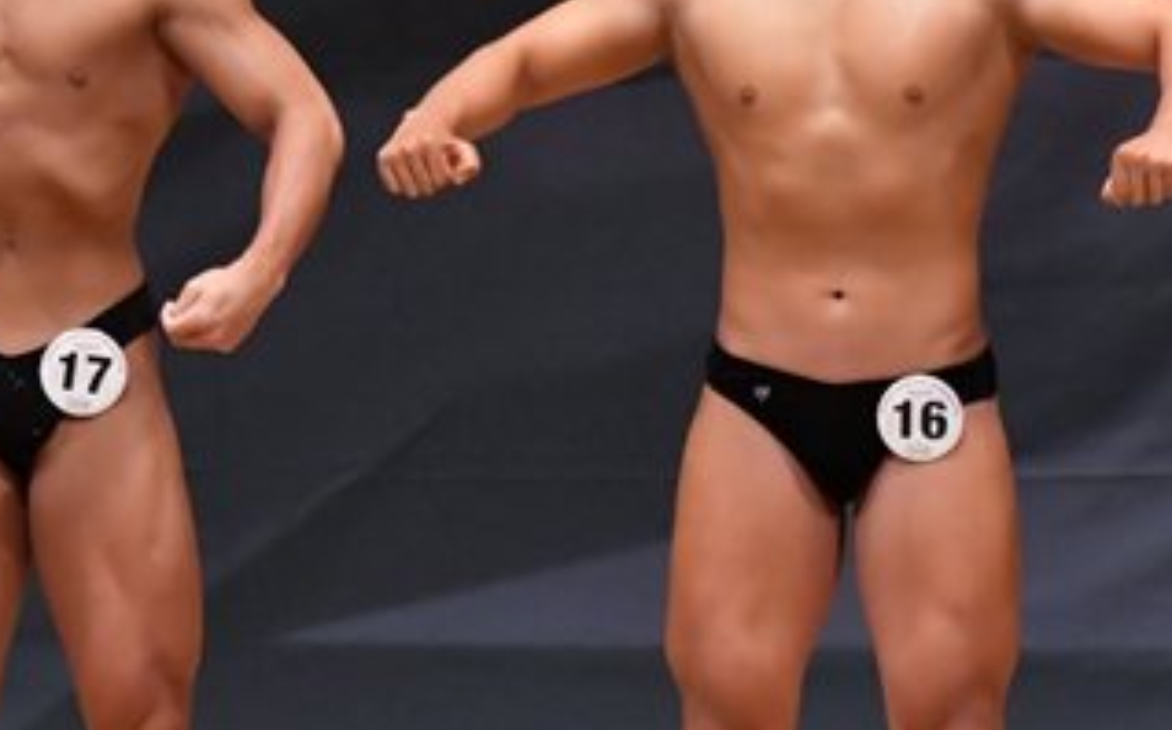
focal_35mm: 634
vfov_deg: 2.1
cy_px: 457
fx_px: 20229
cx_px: 901
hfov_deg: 3.3
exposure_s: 1/400
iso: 6400
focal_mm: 170
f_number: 5.6
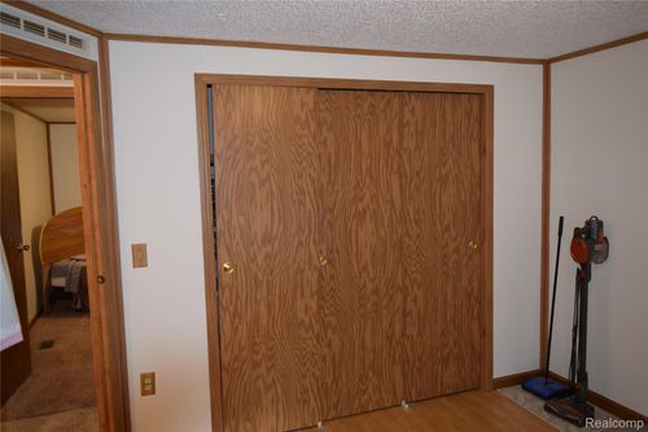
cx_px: 324
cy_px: 216
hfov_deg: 67.4
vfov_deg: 47.9
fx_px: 486
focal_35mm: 27
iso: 800
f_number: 4
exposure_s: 1/60
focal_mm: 18
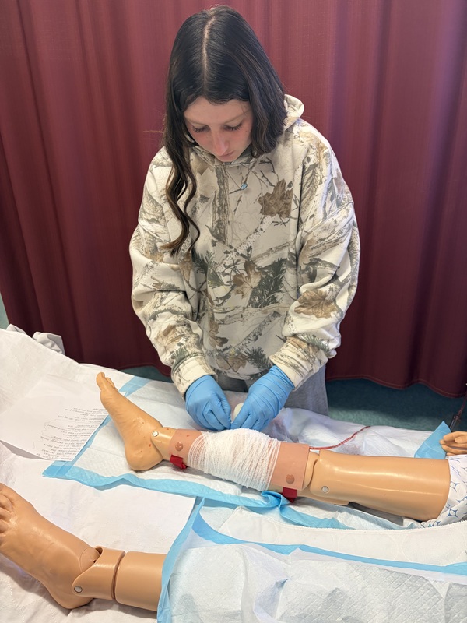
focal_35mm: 26
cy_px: 312
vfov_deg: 67.3
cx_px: 234
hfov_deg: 53.1
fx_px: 468
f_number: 1.6
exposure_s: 1/120
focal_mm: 5.96
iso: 125
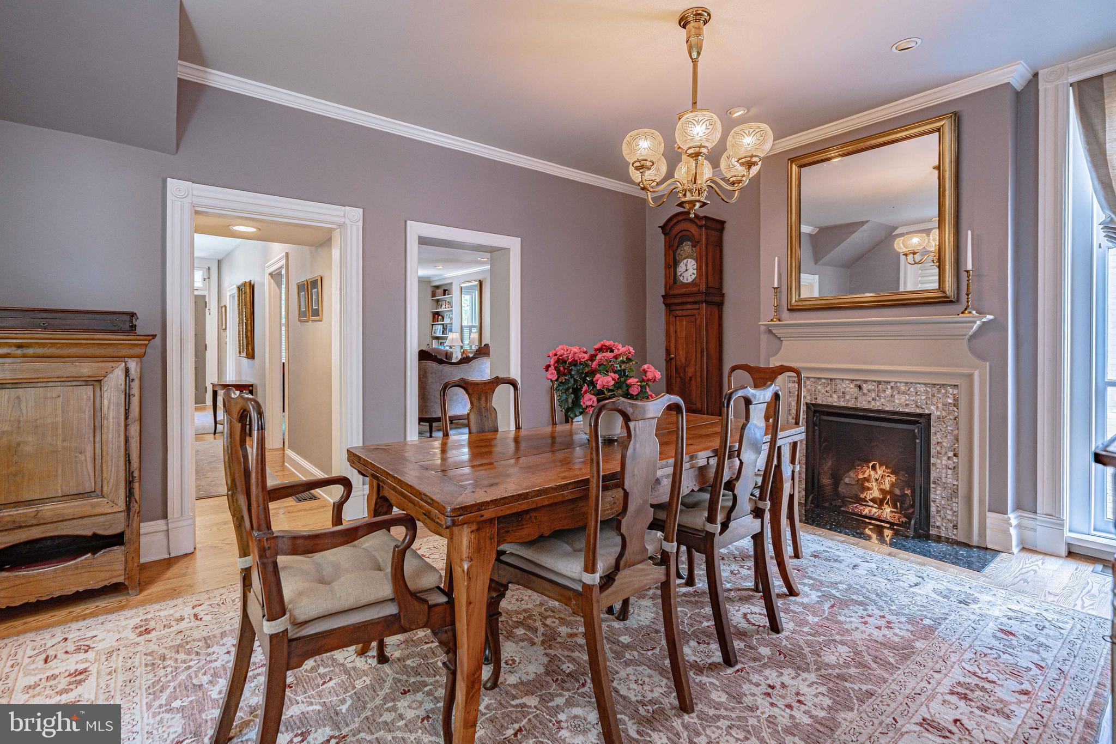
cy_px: 372
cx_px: 558
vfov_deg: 73.7
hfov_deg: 96.7
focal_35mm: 16
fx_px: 496
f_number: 4
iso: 800
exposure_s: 1/250
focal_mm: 16
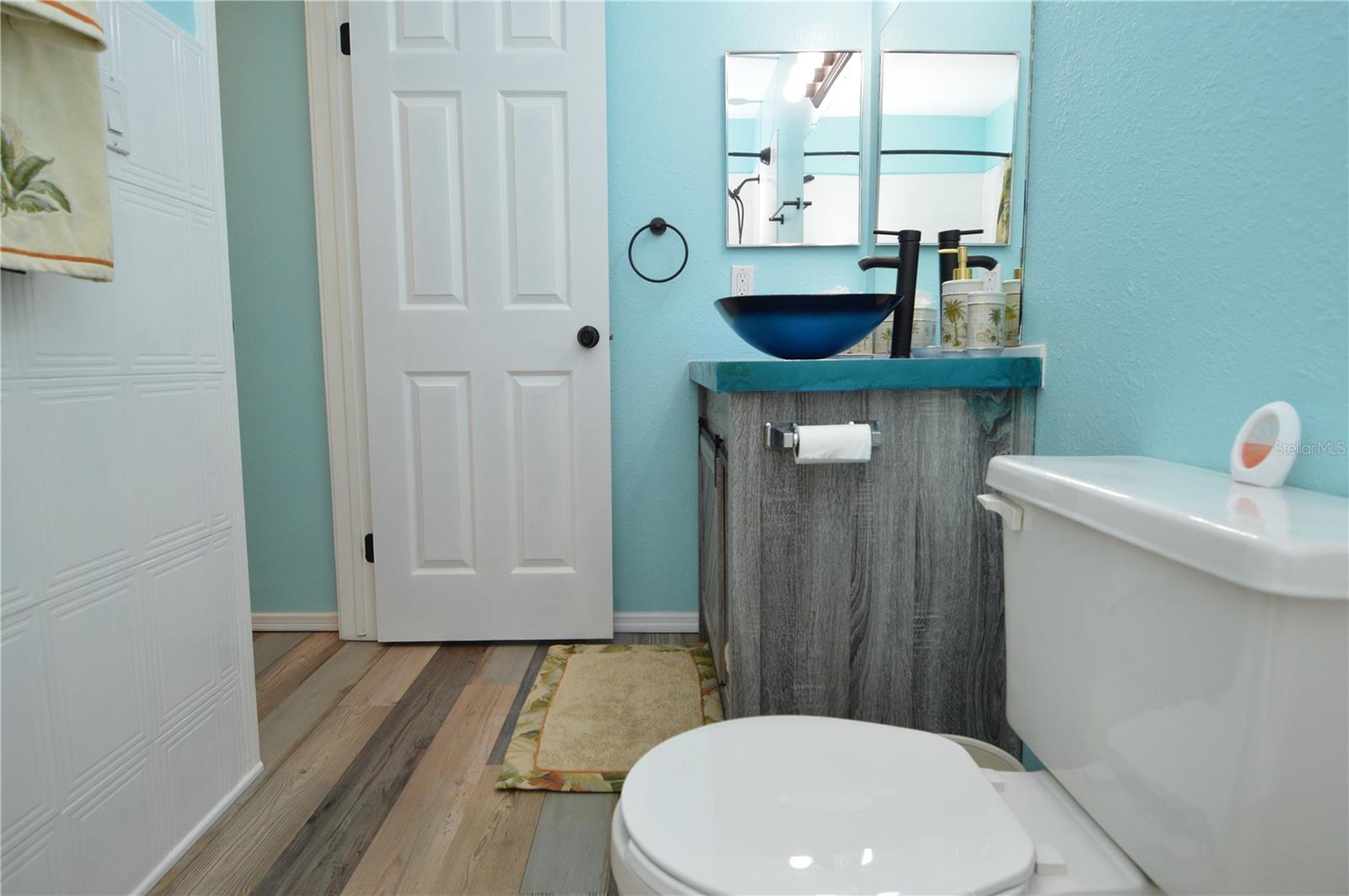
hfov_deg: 90.1
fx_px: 674
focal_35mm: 18
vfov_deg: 67.3
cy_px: 448
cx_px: 674
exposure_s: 1/80
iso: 400
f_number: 4.5
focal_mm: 12
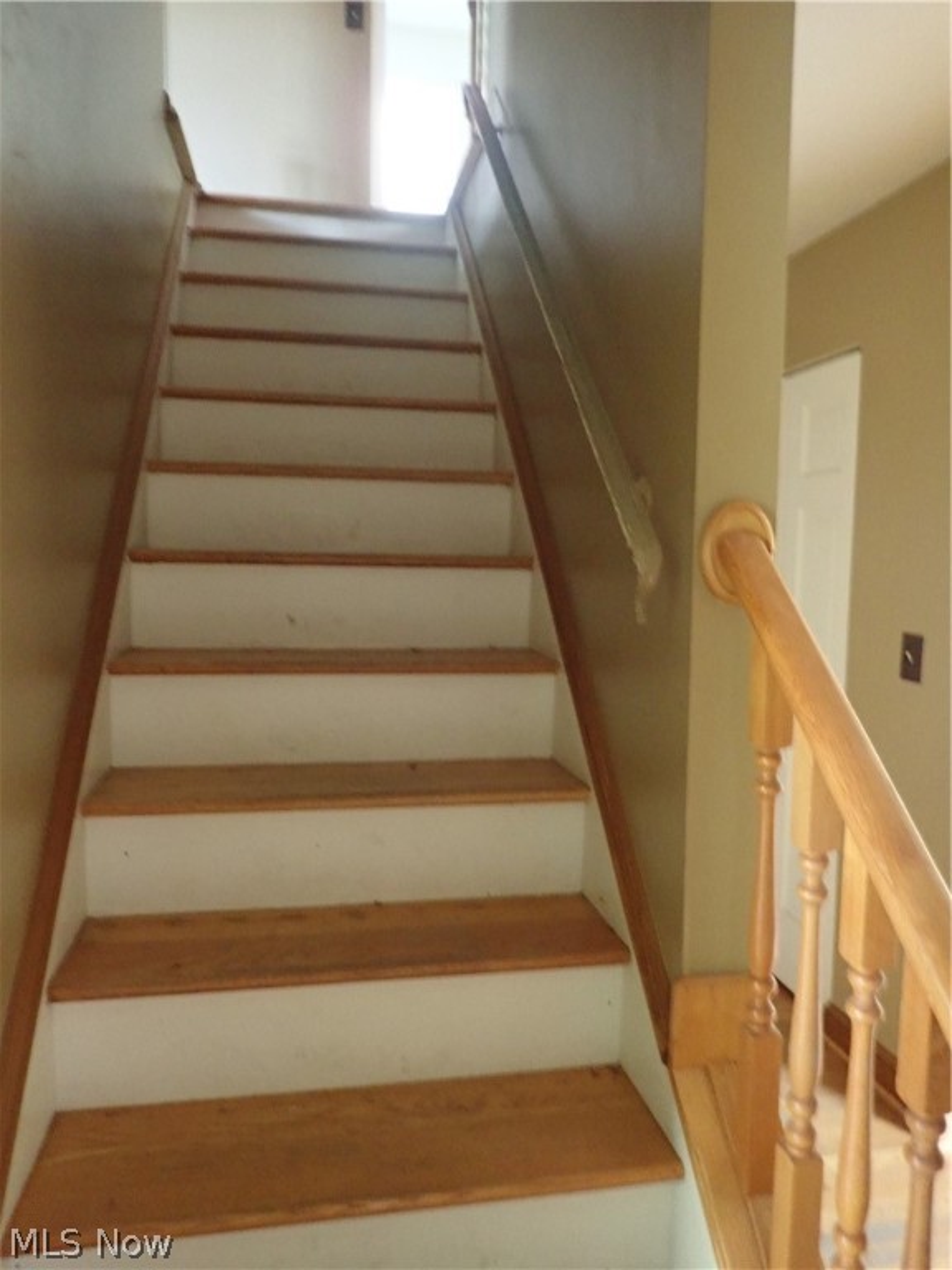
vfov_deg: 69.4
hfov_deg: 54.9
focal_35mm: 25
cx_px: 476
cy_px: 635
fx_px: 917
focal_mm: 4.5
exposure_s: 1/15
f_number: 2
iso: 800
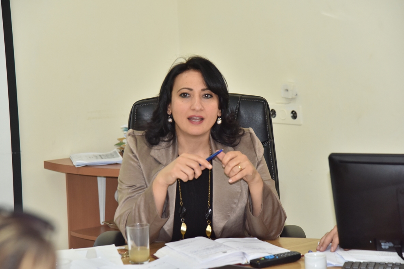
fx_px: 1347
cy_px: 134
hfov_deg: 17.1
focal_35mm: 120
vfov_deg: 11.4
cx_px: 202
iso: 2000
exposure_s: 1/125
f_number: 6.3
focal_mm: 120
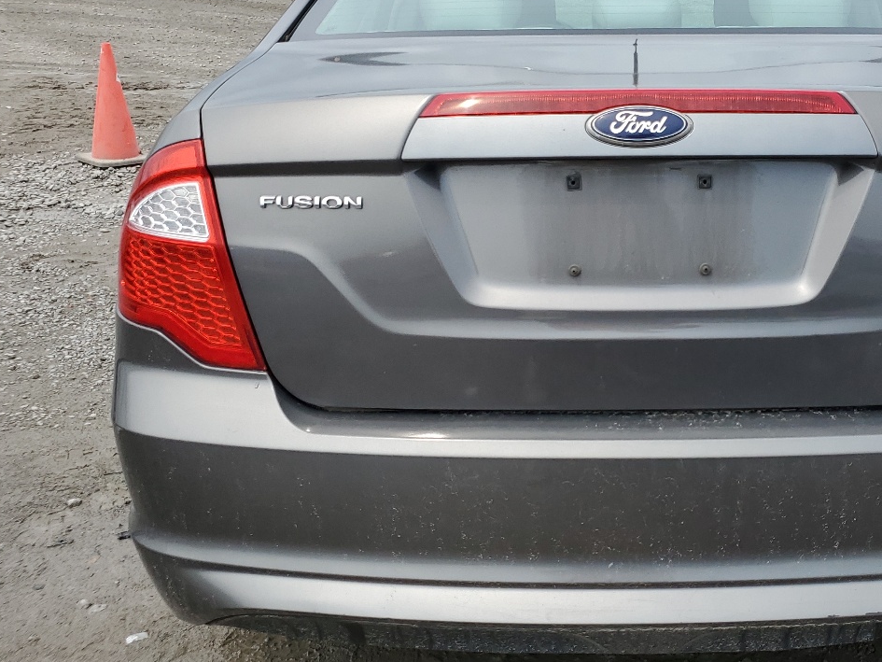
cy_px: 283
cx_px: 658
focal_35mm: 44
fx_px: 1121
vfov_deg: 32.8
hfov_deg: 41.7
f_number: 1.5
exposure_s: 1/2500
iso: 50
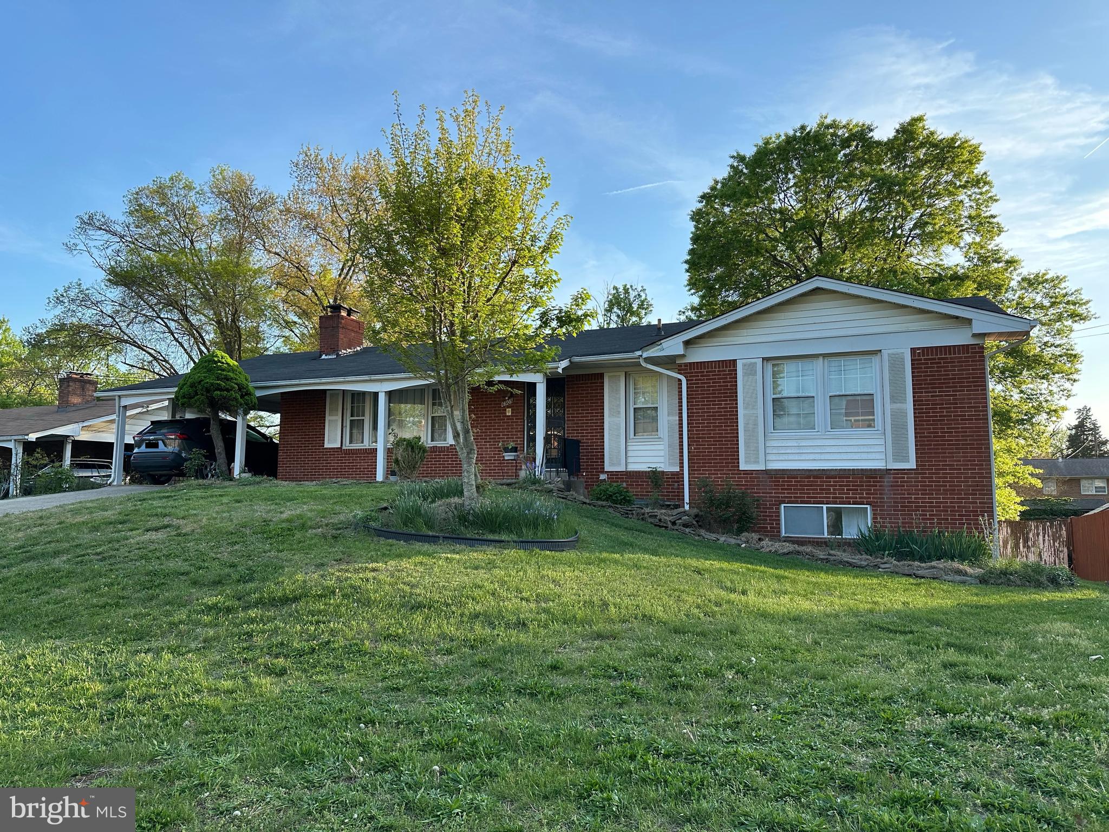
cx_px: 554
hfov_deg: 71.6
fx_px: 769
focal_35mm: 24
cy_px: 416
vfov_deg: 56.8
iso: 80
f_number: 1.78
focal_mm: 6.86
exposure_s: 1/1119
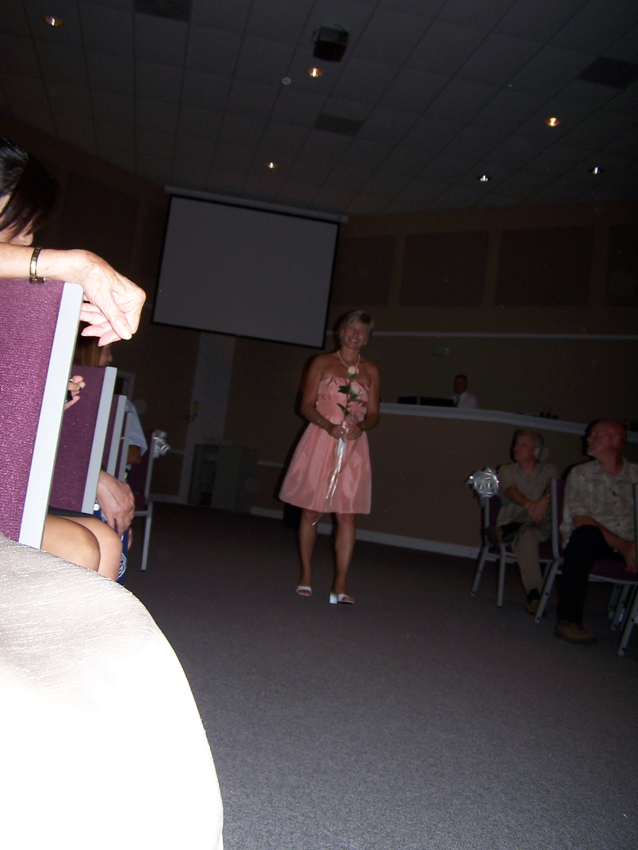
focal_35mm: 38
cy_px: 425
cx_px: 319
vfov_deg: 49.0
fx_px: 934
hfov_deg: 37.7
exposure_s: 1/60
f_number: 2.8
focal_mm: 6.3
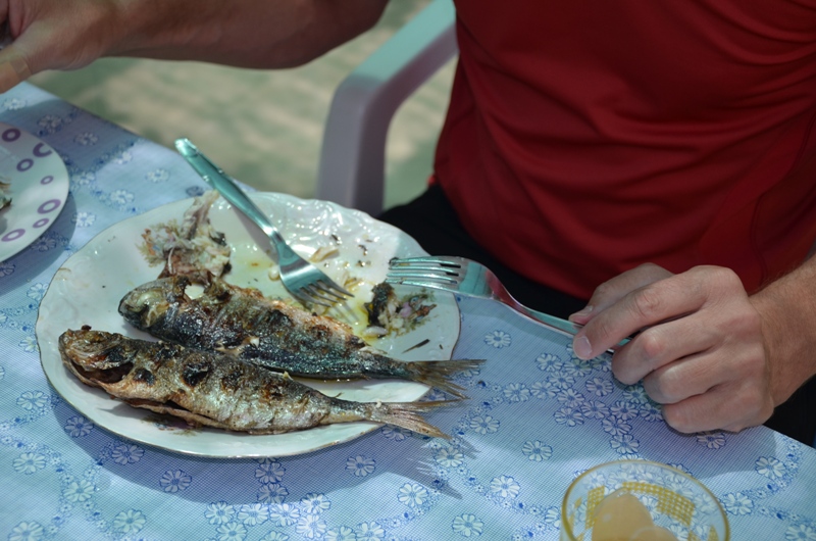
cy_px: 270
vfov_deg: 20.1
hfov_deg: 29.9
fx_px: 1527
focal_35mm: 68
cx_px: 408
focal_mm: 45
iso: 200
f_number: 4.8
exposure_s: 1/160
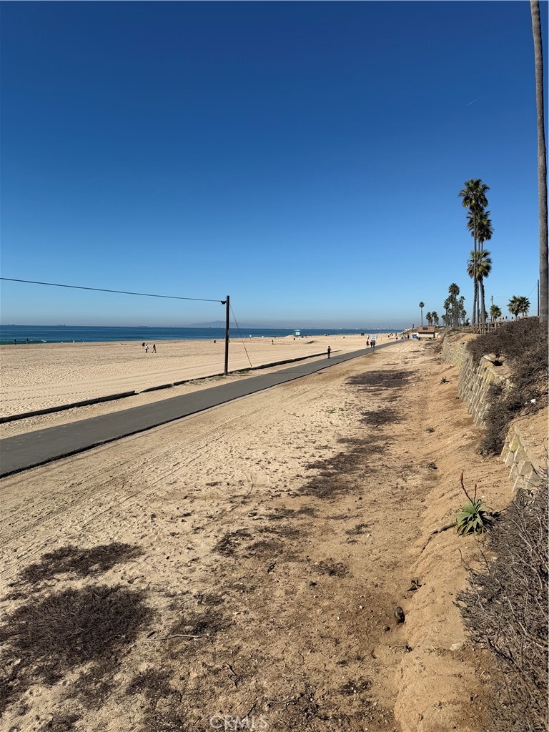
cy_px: 366
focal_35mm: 24
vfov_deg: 71.6
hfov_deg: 56.8
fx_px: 508
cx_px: 274
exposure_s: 1/8130
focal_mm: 6.76
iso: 80
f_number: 1.78
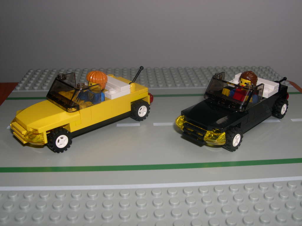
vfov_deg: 37.7
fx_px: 332
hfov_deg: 49.0
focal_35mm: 38
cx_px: 151
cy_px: 113
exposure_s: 1/60
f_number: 7.6
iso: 100
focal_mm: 8
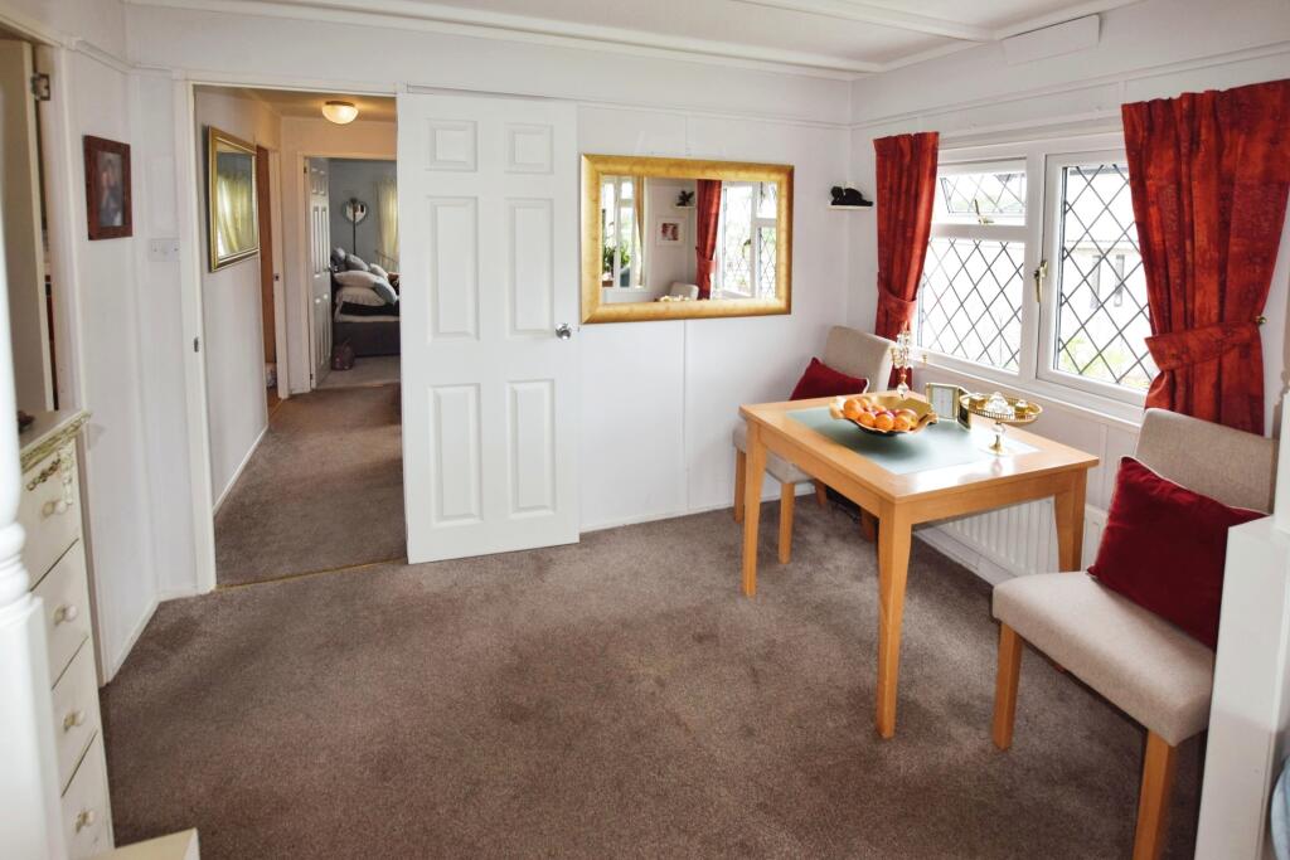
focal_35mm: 15
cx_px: 645
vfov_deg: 77.3
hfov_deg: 100.4
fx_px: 538
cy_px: 430
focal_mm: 10
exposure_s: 1/125
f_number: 5.6
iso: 450
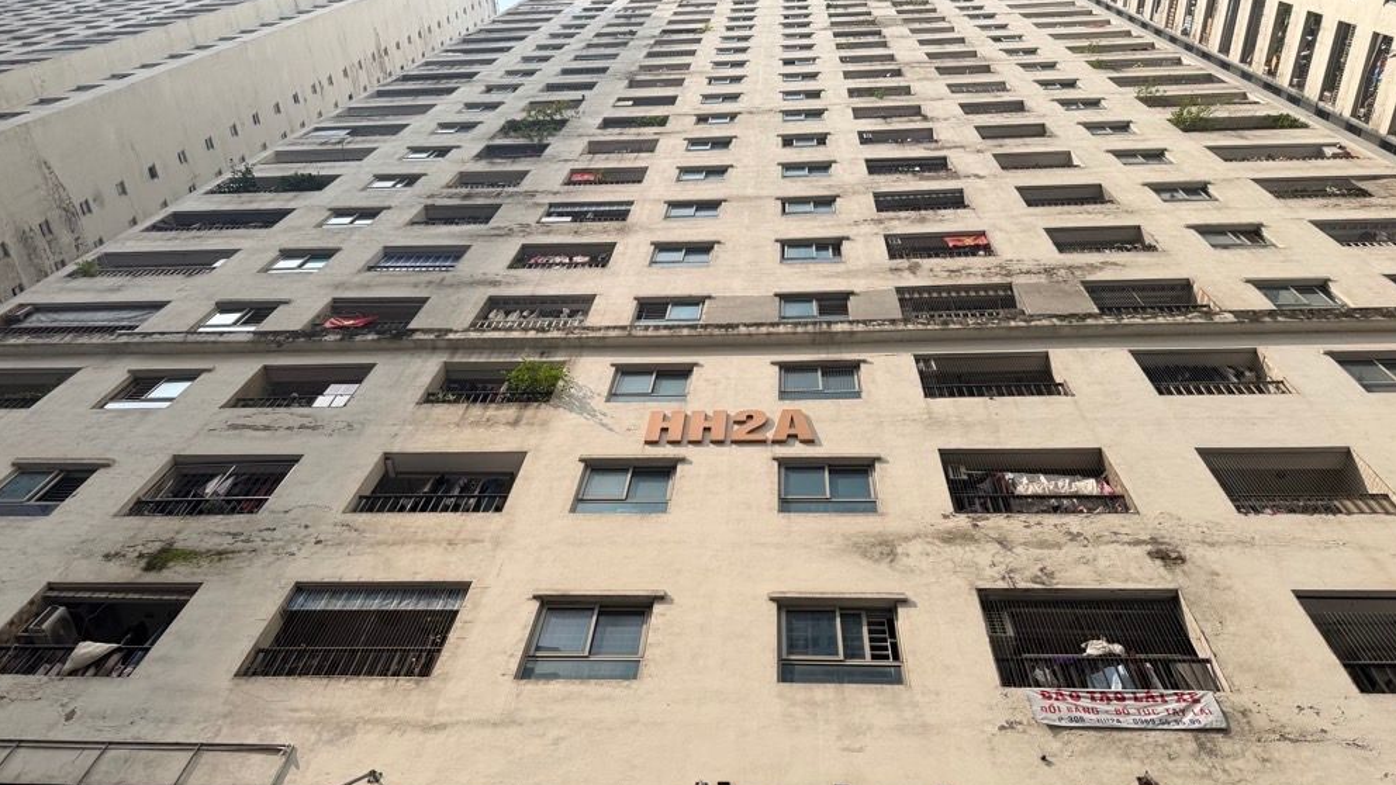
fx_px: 999
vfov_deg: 42.6
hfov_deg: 69.9
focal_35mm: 27
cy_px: 488
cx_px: 694
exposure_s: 1/3759
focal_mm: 6.76
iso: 80
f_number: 1.78
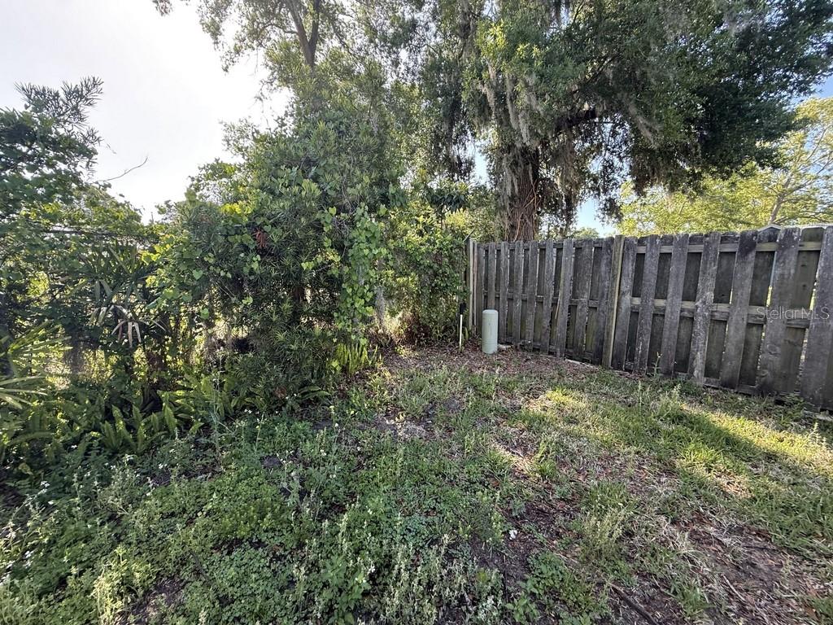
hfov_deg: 102.1
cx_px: 416
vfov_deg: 85.7
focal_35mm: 14
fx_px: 337
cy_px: 312
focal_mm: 2.22
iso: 64
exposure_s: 1/157
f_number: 2.2
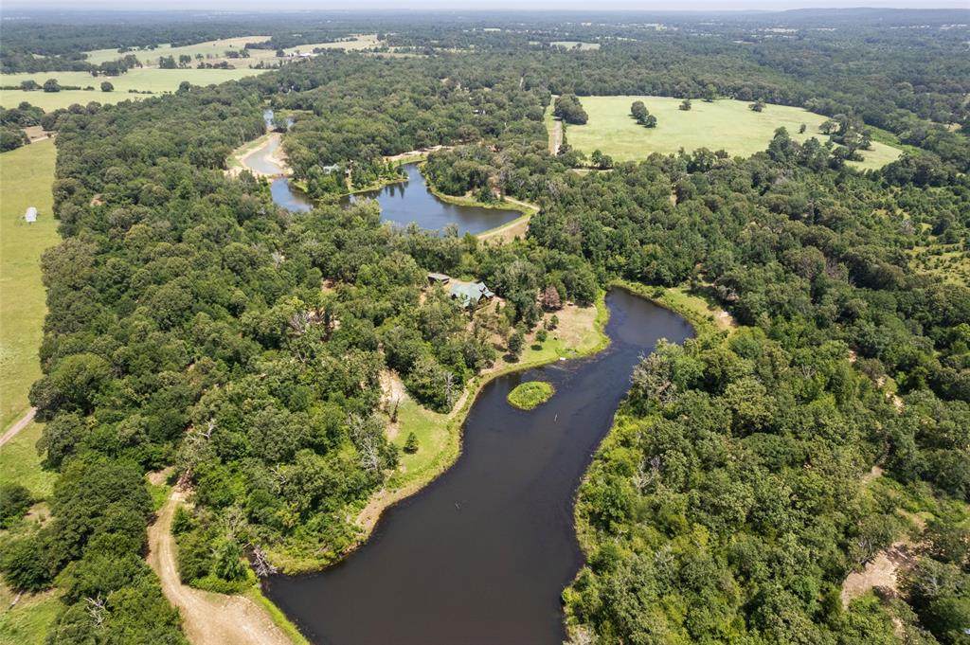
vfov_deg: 57.1
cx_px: 485
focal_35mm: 22
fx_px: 592
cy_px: 322
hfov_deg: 78.6
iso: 110
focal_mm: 8.38
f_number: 2.8
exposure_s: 1/1600
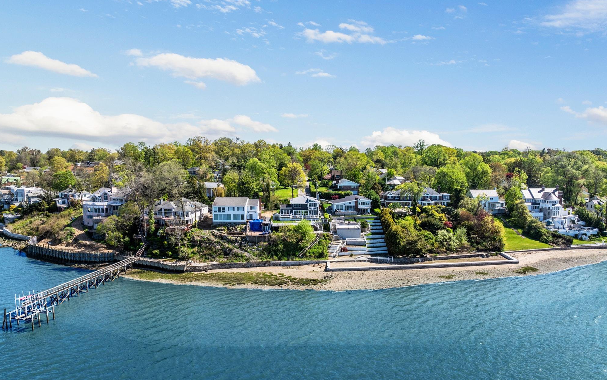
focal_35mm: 26
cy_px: 207
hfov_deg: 70.4
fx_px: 430
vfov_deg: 47.6
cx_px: 303
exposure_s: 1/500
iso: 100
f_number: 5.6
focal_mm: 12.29
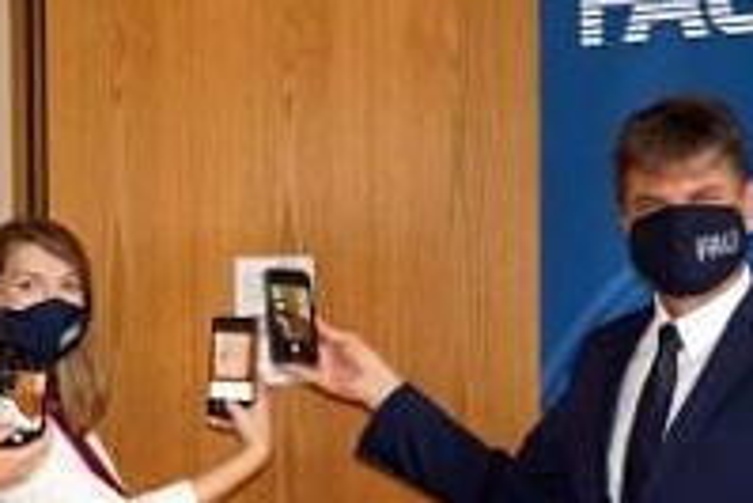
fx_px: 2323
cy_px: 352
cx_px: 303
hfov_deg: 18.4
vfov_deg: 12.3
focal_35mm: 111
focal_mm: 46
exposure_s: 1/100
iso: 800
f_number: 4
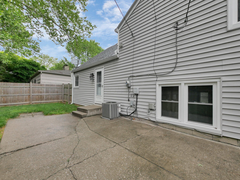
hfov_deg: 102.0
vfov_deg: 85.7
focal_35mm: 14
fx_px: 97
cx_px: 120
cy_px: 90
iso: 800
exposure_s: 1/800
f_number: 7.1
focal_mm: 7
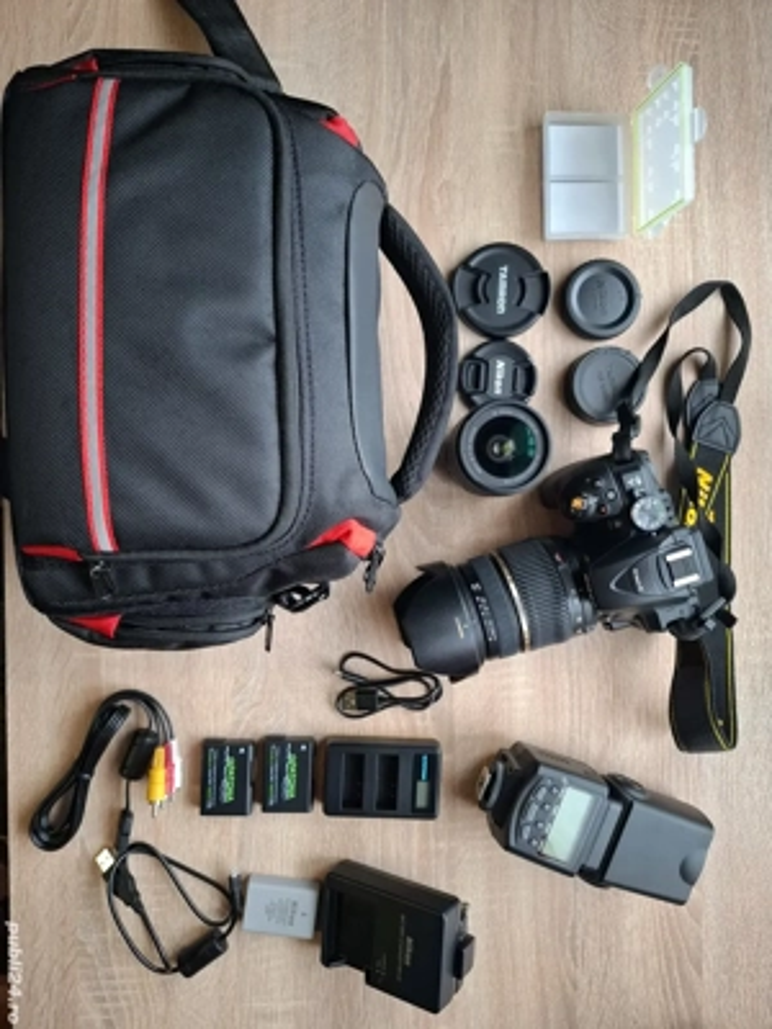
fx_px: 684
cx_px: 386
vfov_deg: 73.9
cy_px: 514
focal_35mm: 23
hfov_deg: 58.9
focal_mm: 5.54
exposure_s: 1/50
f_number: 1.8
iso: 320
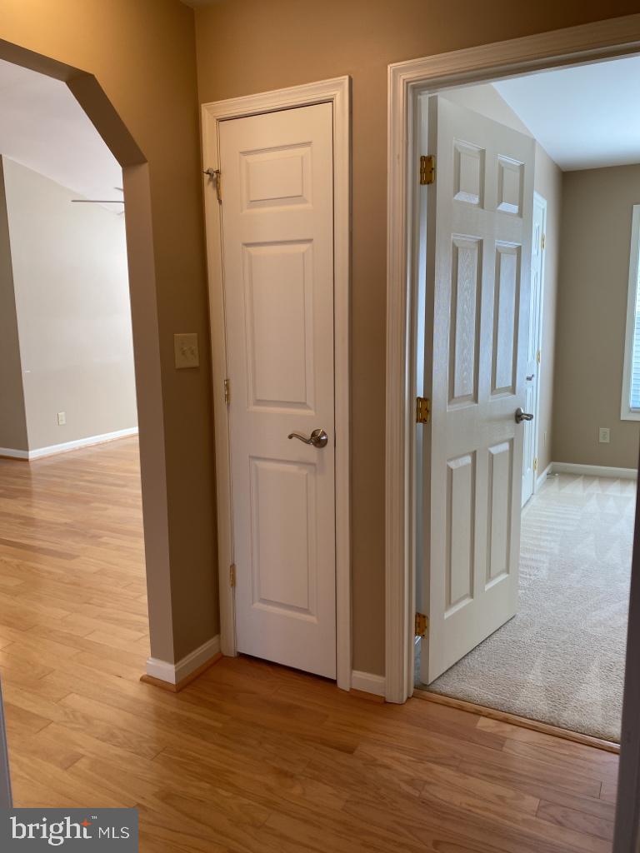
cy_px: 426
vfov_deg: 67.3
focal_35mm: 26
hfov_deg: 53.1
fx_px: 641
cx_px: 320
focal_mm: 4.25
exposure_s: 1/120
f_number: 1.8
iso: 80
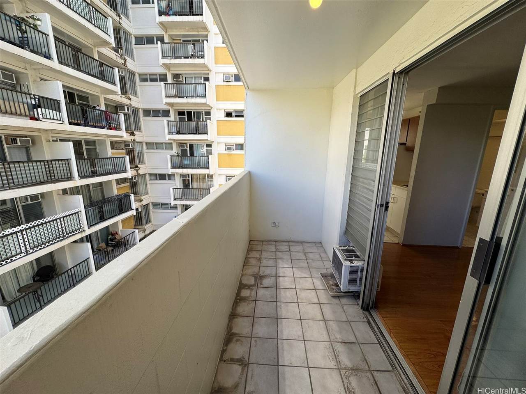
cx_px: 263
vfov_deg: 85.7
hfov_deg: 102.1
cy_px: 197
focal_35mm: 14
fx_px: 213
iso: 40
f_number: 2.2
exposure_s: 1/343
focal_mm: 2.22
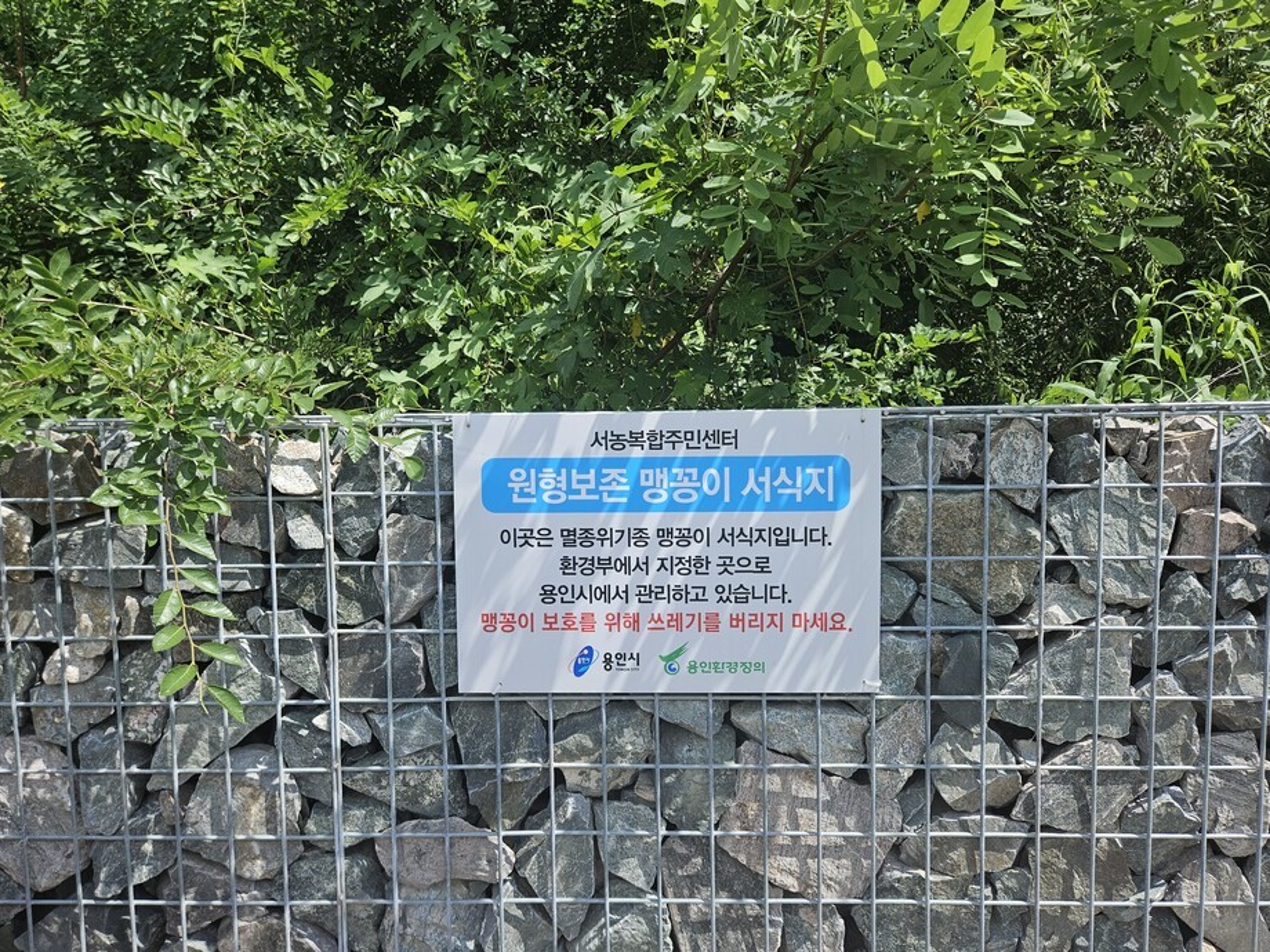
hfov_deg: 71.6
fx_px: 881
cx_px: 628
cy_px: 465
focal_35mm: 24
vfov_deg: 56.8
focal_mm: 5.4
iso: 32
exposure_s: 1/1418
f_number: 1.8
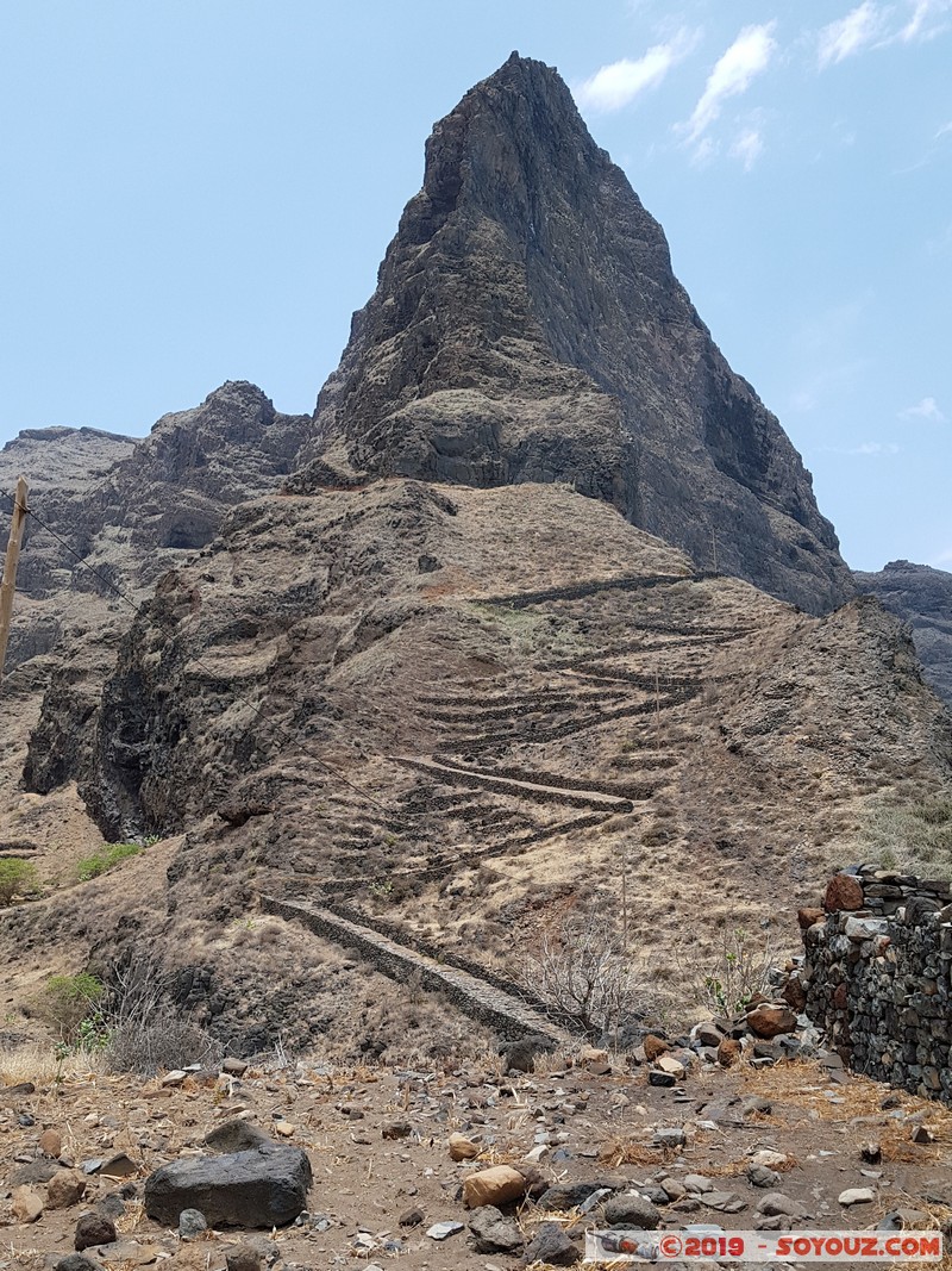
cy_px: 636
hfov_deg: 53.1
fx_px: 954
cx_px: 476
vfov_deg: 67.3
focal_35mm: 26
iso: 50
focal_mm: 4.2
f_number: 1.7
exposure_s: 1/1908
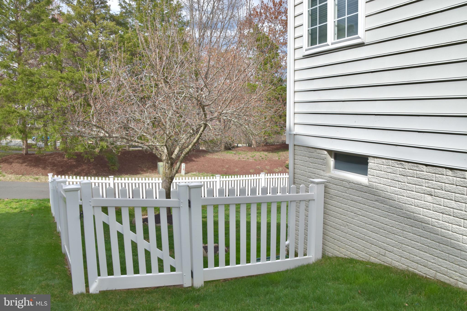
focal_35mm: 27
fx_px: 350
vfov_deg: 47.9
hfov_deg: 67.4
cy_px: 156
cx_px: 234
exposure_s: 1/320
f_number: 13
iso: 400
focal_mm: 18
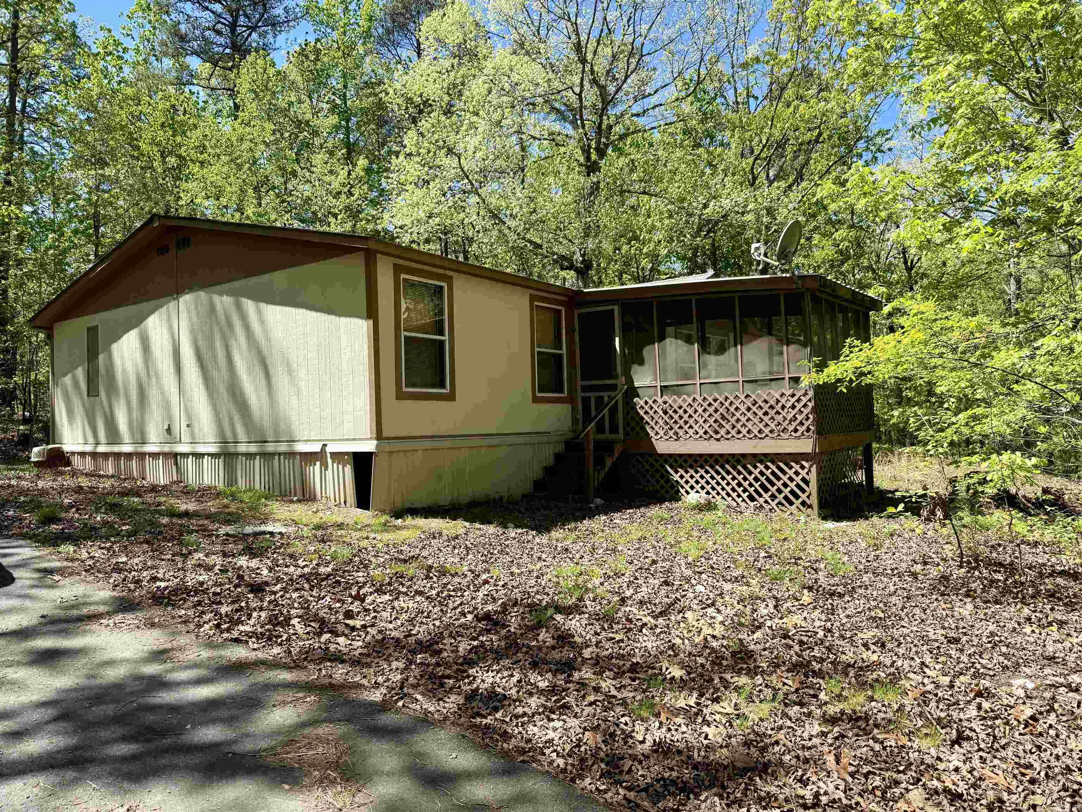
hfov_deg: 71.6
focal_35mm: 24
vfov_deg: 56.8
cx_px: 541
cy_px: 406
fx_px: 750
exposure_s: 1/2000
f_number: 1.78
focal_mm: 6.76
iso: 80
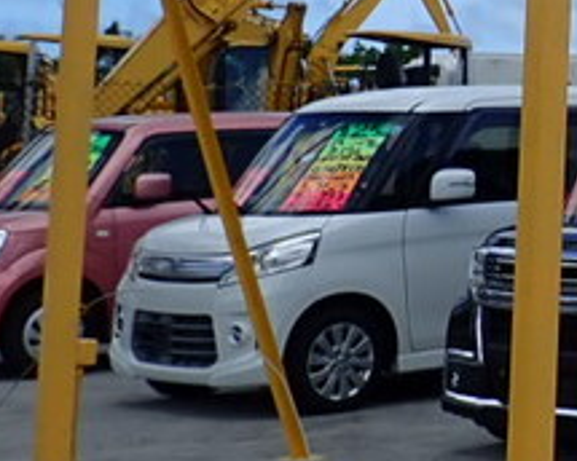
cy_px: -64
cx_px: 1138
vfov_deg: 13.0
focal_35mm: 116
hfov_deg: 14.1
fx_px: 1981
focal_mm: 4.5
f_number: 8
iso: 100
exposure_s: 1/250
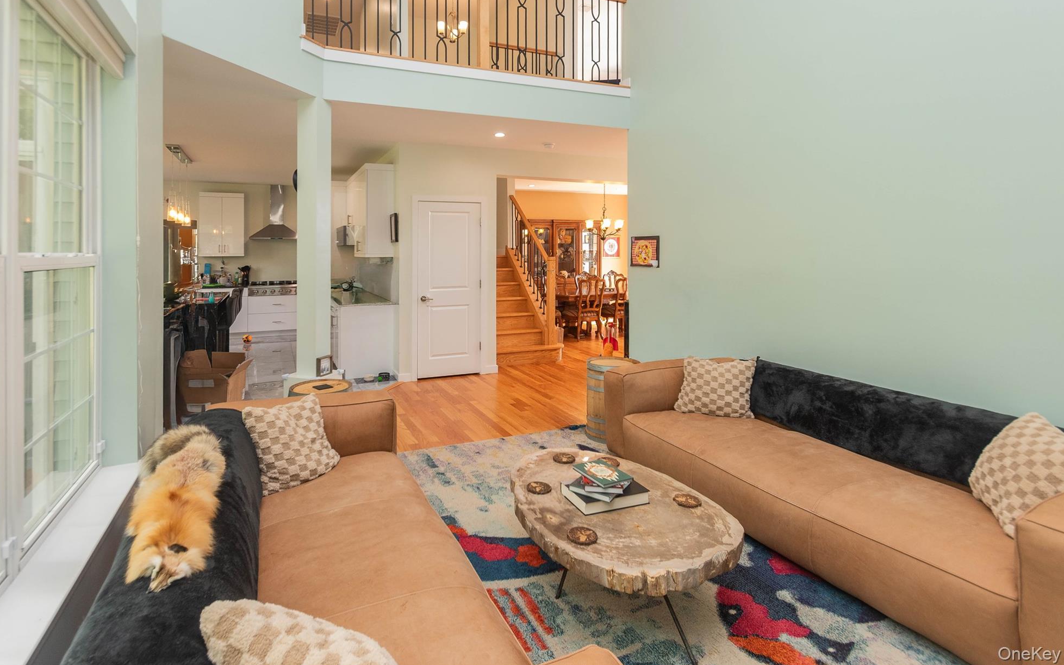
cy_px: 296
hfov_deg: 97.8
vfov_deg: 71.0
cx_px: 552
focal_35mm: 16
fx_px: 464
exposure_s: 1/60
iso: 720
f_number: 5.6
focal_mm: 10
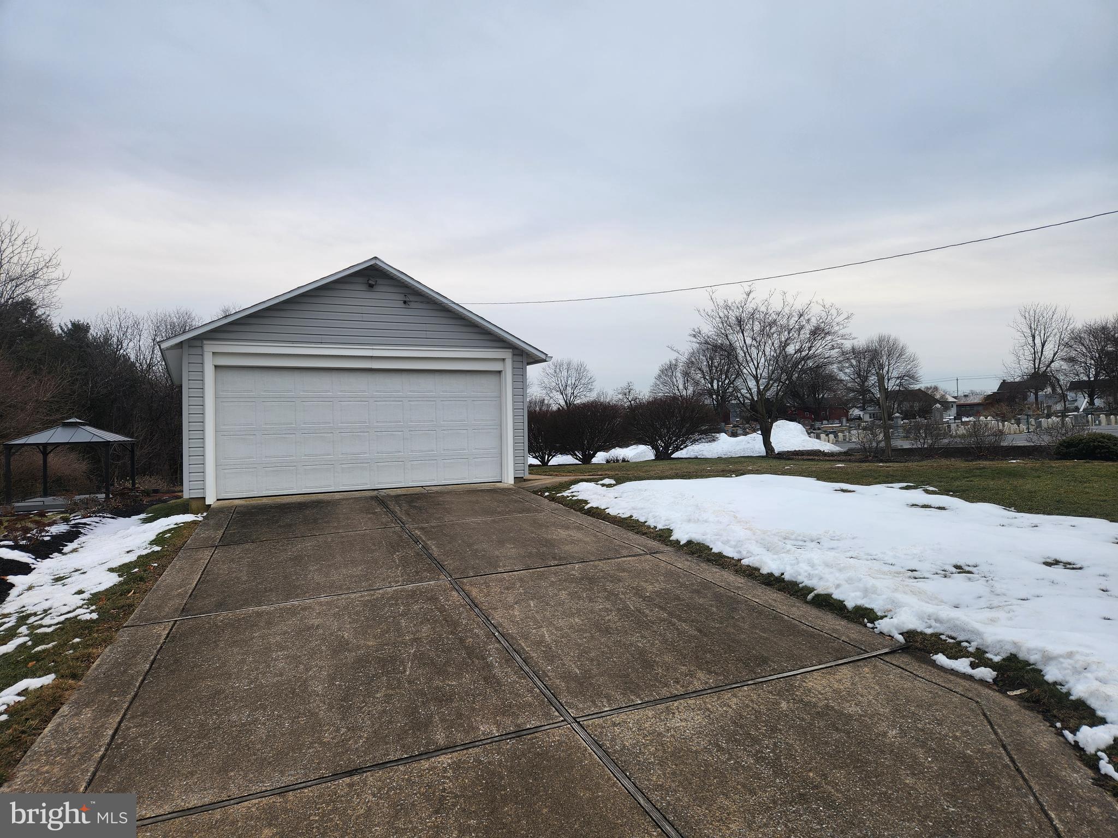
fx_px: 743
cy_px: 419
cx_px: 559
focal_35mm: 23
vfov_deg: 58.9
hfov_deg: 73.9
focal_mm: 5.4
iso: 20
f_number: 1.8
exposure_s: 1/300
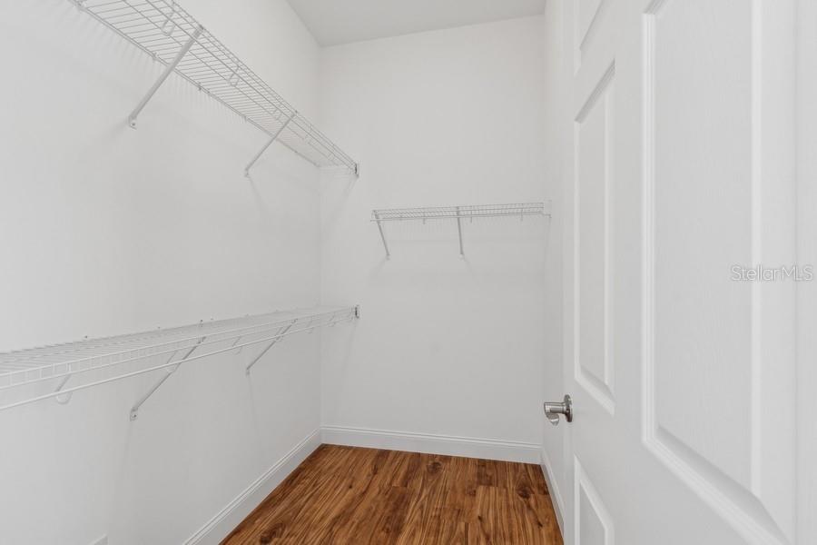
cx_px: 408
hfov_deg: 100.4
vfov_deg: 77.3
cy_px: 272
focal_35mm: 15
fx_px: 340
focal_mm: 10
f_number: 8
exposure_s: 1/25
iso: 200
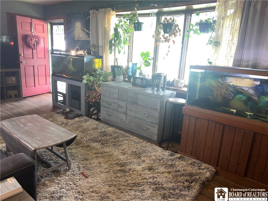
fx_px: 201
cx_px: 134
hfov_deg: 67.3
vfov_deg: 53.1
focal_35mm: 26
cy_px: 100
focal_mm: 5.7
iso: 50
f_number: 1.5
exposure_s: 1/15
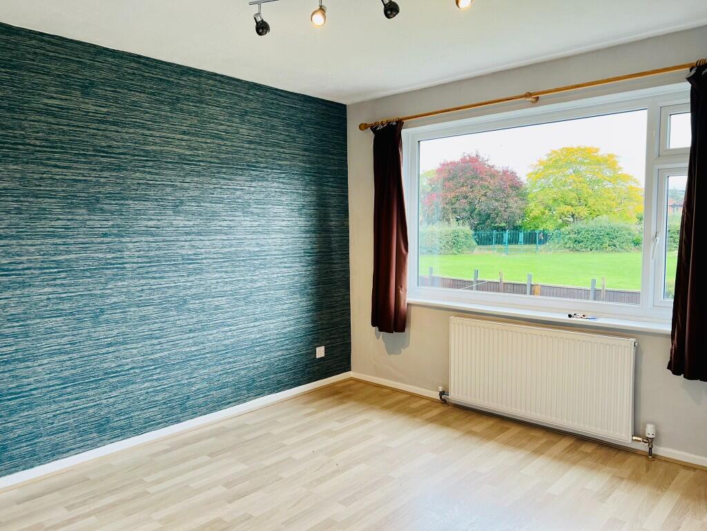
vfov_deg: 53.1
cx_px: 354
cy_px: 266
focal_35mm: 26
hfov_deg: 67.3
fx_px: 531
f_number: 1.5
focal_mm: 5.7
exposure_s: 1/100
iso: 50
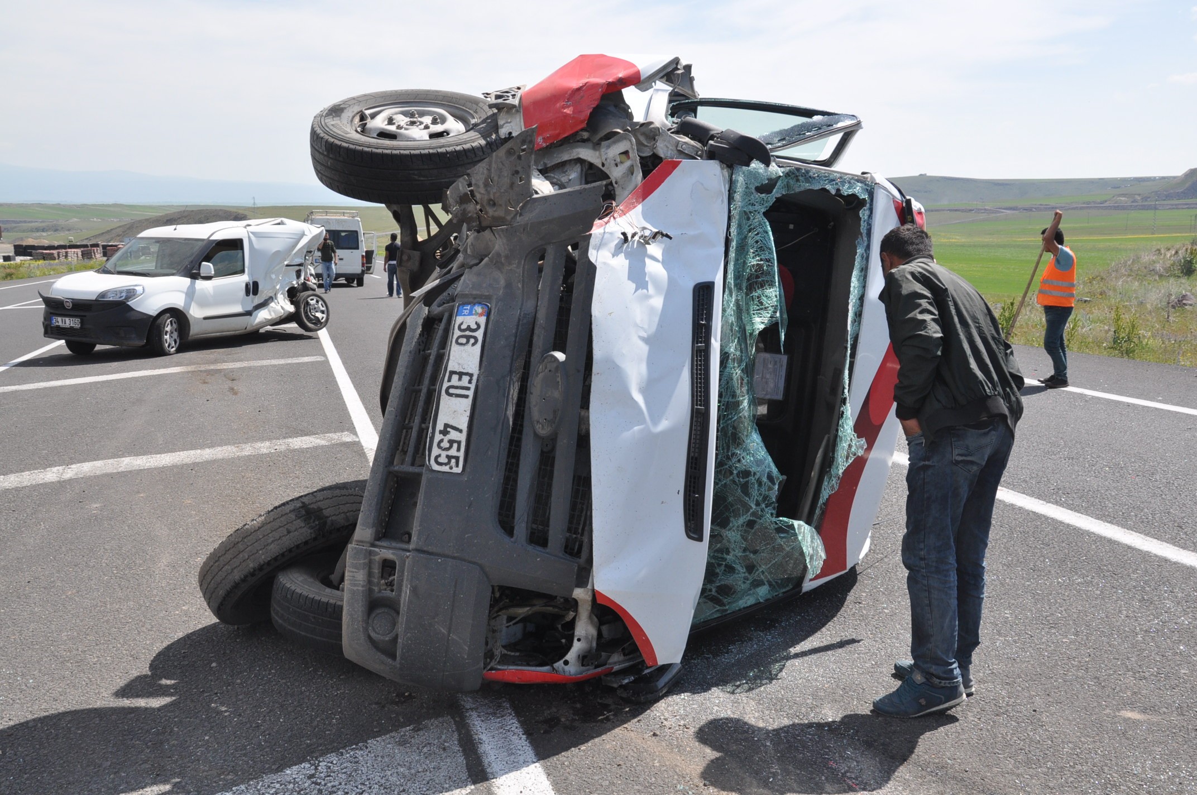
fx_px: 1196
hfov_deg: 53.2
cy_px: 398
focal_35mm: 36
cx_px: 598
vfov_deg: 36.8
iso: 400
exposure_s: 1/500
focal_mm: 24
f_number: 11
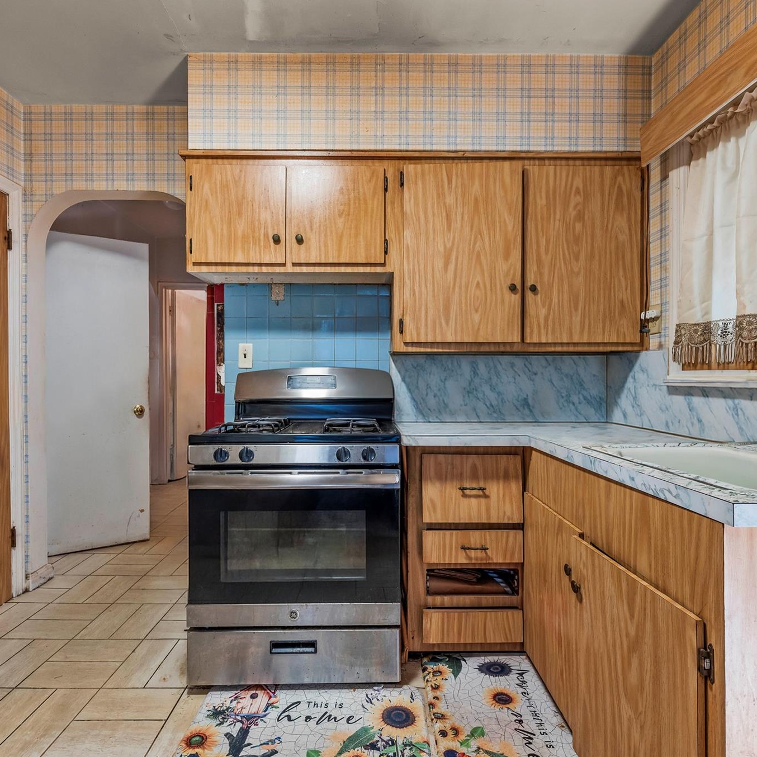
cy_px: 378
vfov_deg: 80.7
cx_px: 374
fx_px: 445
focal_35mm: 18
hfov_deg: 80.7
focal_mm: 14
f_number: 8
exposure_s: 1/1.67
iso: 800
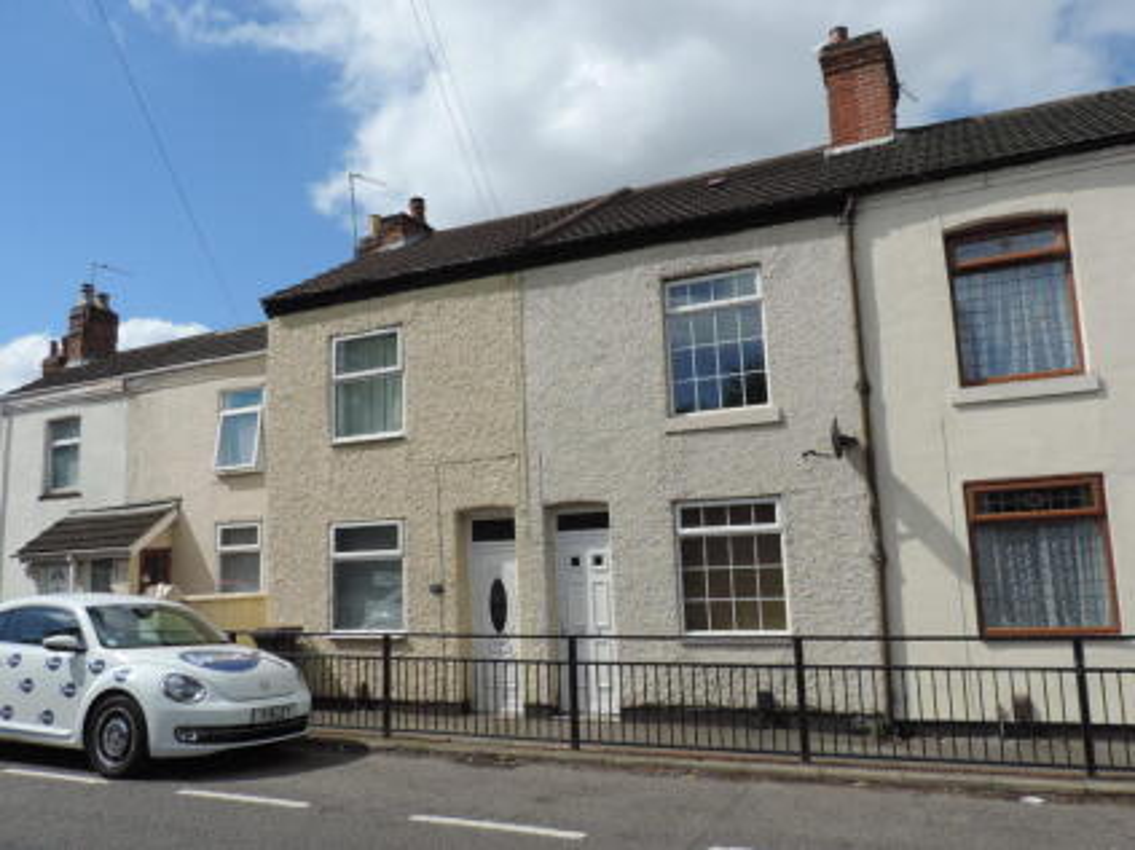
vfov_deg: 49.7
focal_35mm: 28
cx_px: 568
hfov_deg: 63.5
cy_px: 425
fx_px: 918
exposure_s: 1/1250
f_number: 3.4
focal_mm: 4.9
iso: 80
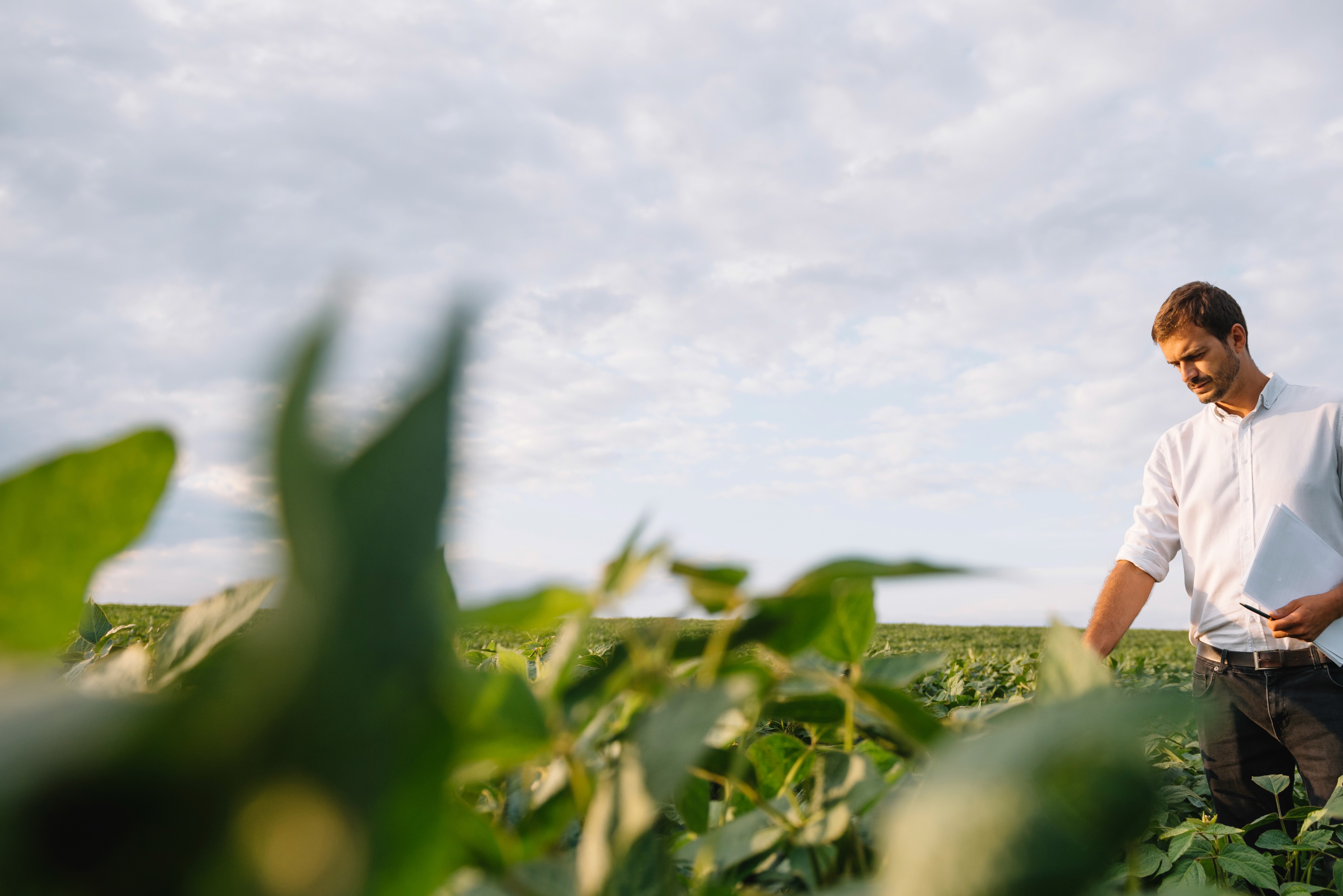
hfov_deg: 57.9
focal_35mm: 32
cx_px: 849
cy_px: 445
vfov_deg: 41.1
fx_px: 1194
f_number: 3.2
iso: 200
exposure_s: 1/1600
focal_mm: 24
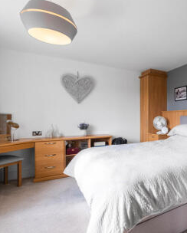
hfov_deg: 56.1
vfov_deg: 75.0
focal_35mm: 22
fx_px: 152
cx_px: 162
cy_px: 116
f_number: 8
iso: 400
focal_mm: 10
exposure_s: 1/60
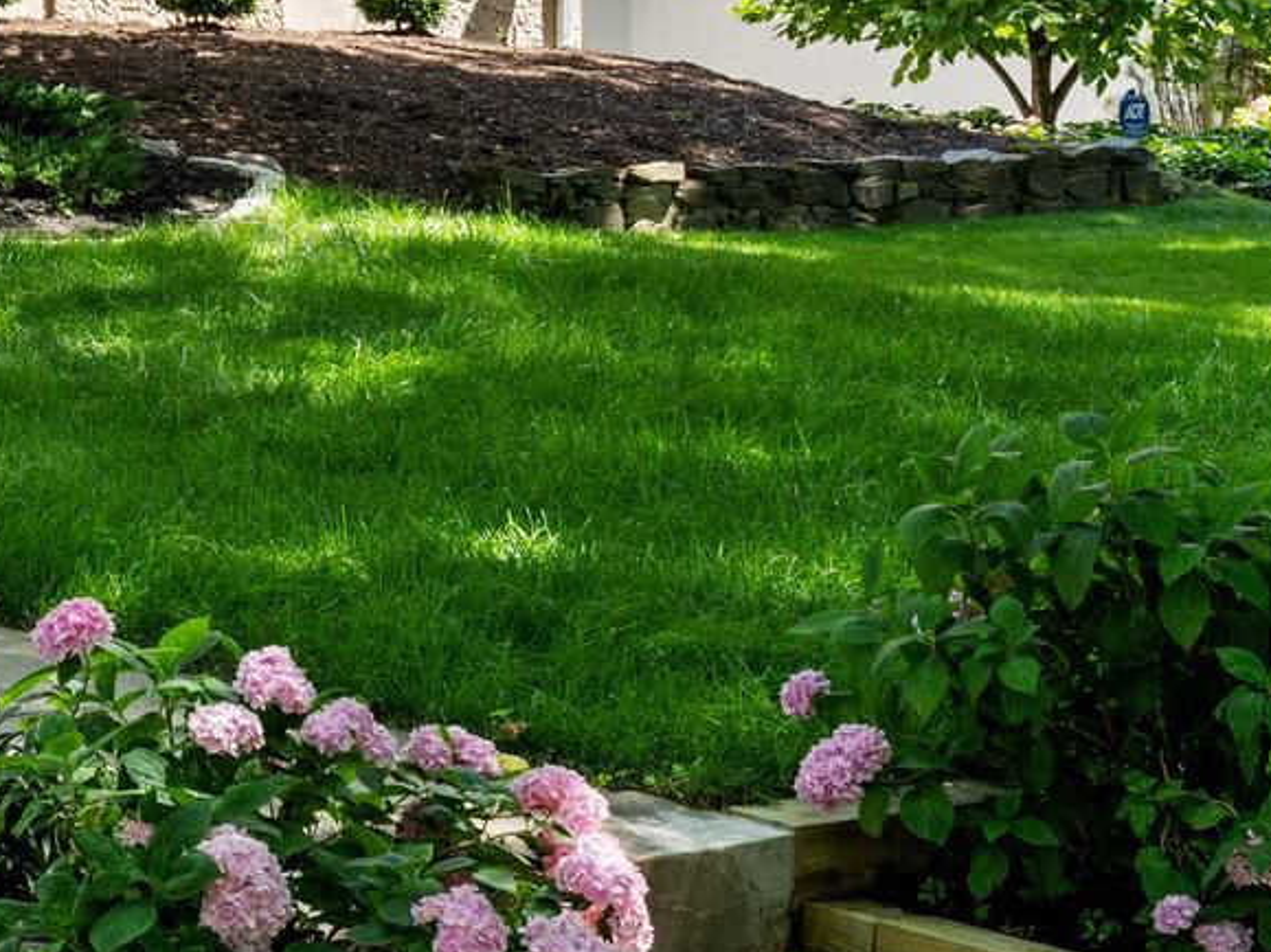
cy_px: -245
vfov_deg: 14.0
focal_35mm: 102
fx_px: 3744
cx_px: -840
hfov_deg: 16.8
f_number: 8
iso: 100
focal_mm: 30
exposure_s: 1/200
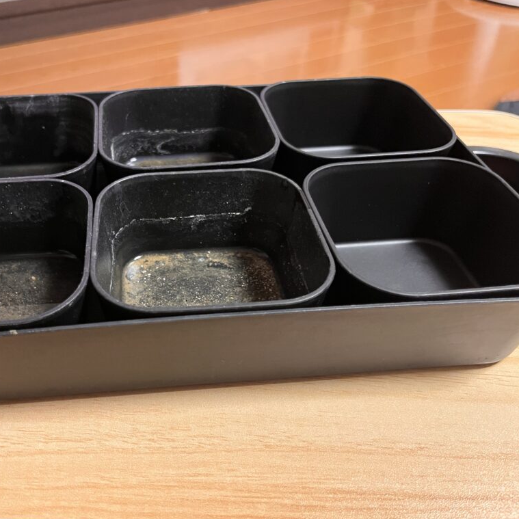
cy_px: 259
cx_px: 187
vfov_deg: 52.5
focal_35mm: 31
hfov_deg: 51.8
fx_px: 526
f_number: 1.6
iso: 500
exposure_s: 1/40
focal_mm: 5.1
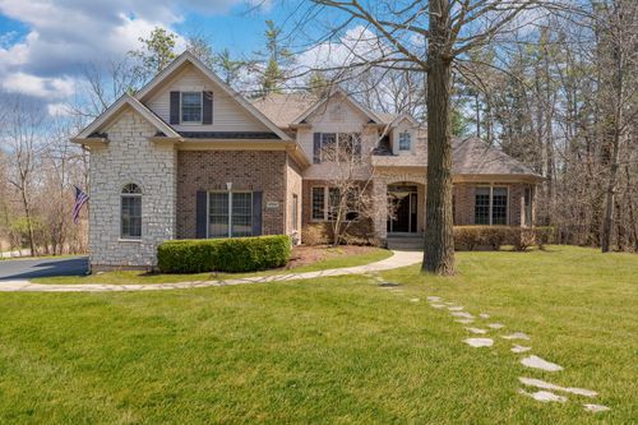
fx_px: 381
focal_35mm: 22
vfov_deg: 58.3
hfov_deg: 79.9
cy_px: 212
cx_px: 319
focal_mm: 21.5
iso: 200
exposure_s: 1/200
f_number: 10
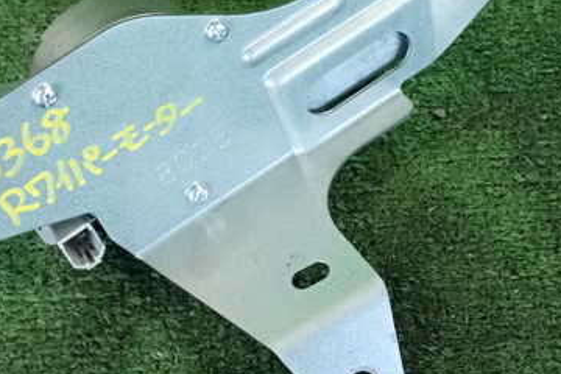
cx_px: 139
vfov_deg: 19.1
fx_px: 1106
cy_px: 120
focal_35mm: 71
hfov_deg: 28.0
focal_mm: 7.31
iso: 2000
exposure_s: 1/125
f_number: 2.8
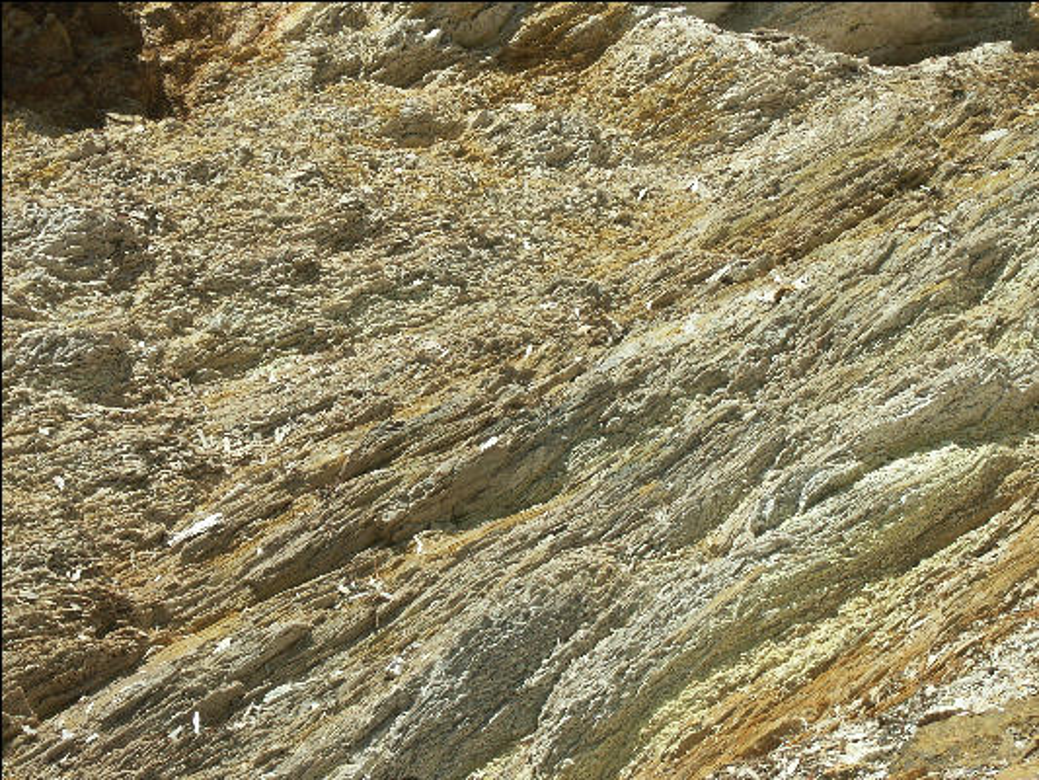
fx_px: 3122
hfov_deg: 18.9
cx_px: 520
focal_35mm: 104
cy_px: 390
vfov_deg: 14.2
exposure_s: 1/500
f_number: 8
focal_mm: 25.89
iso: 100
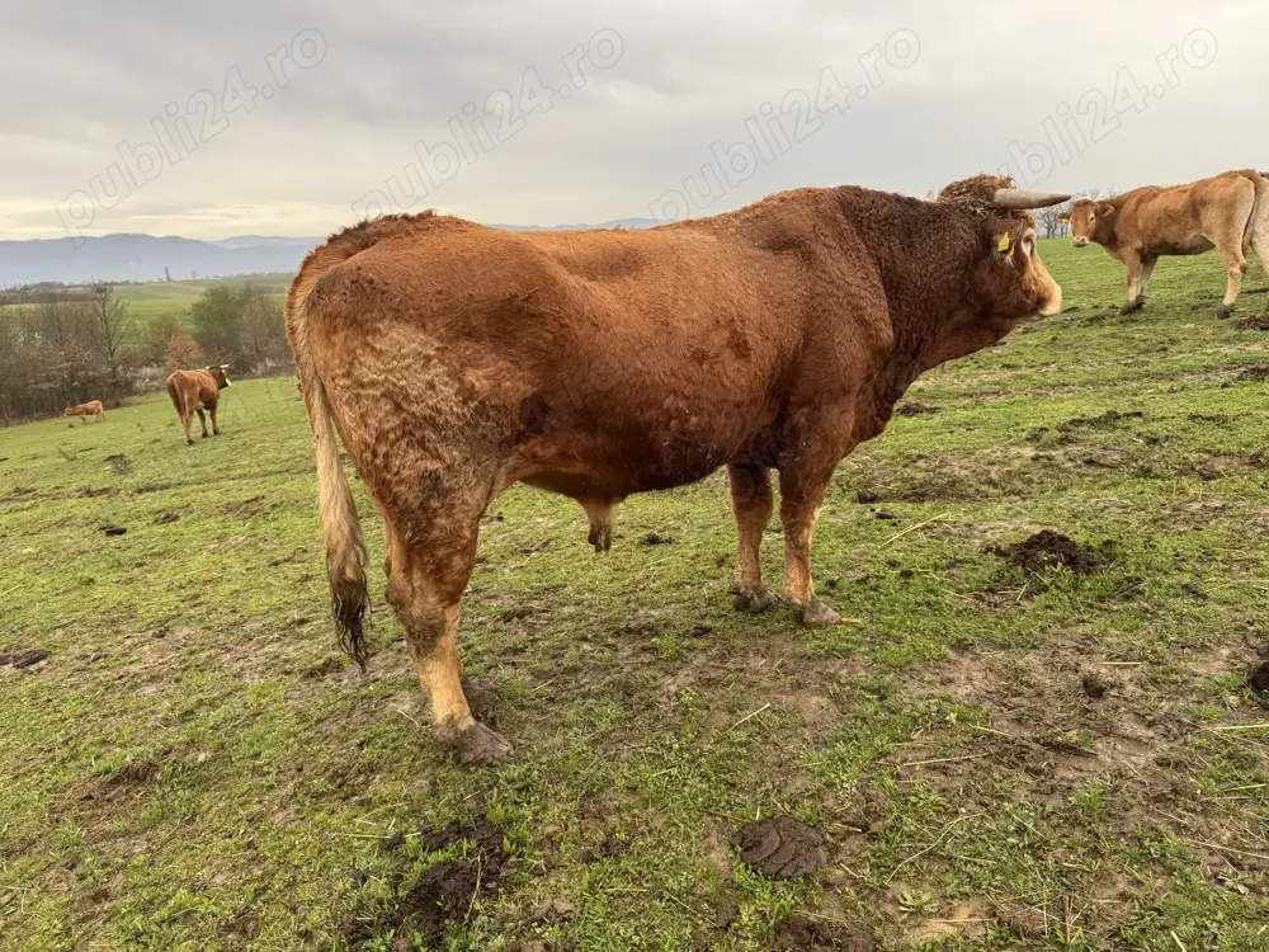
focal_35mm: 24
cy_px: 476
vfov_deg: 56.8
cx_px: 634
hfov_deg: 71.6
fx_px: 880
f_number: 1.78
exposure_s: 1/442
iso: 80
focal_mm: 6.76
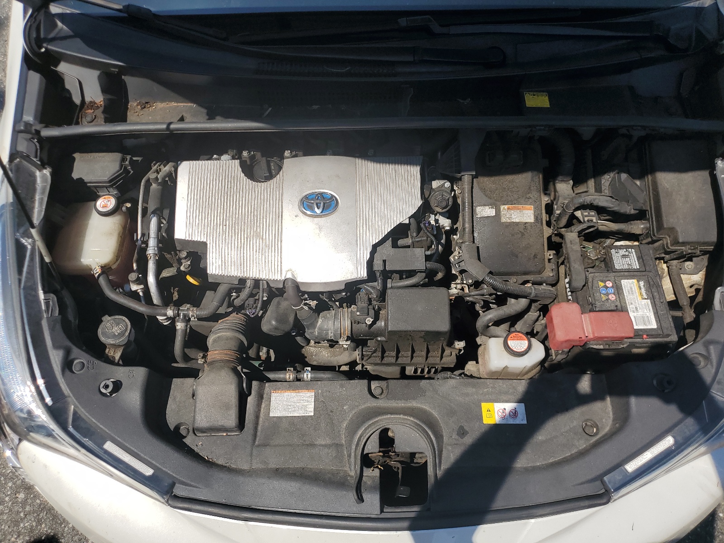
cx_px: 362
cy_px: 272
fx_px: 544
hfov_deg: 67.3
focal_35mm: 26
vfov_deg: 53.1
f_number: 1.5
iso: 50
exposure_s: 1/5000
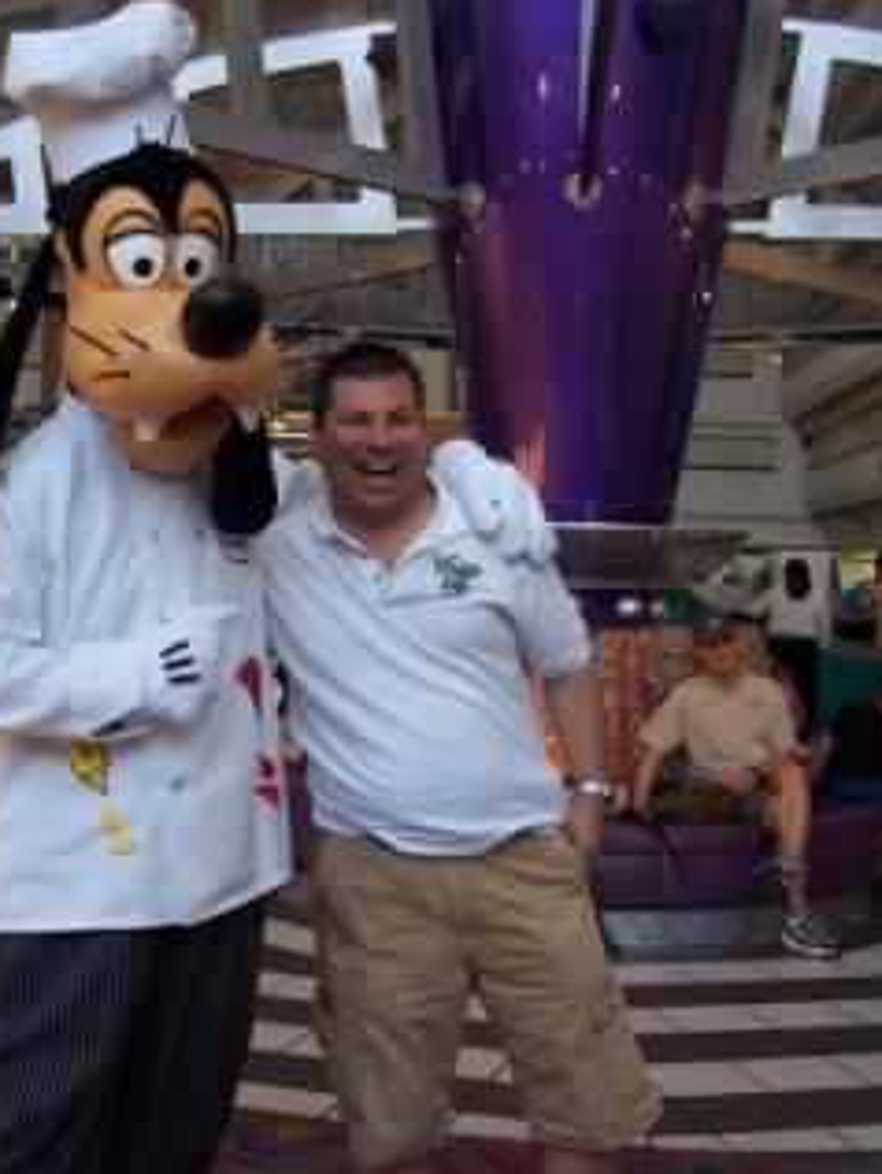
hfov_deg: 30.0
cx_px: 278
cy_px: 589
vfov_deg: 39.6
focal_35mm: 48
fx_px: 1630
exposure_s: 1/60
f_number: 2.7
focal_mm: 5.6
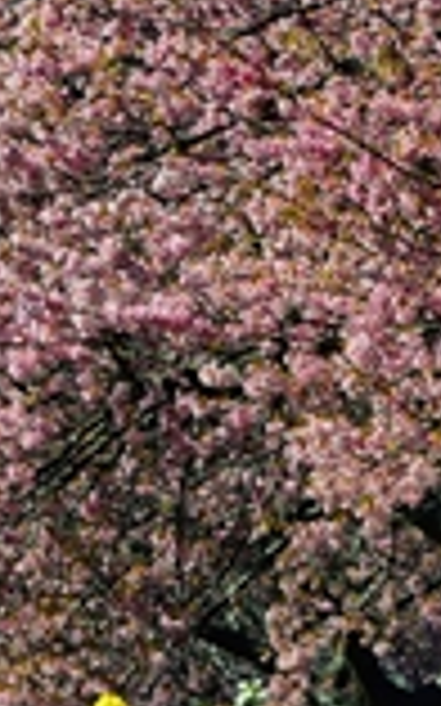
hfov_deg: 1.9
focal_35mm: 703
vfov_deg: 3.0
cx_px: 1071
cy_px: -283
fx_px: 13531
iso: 800
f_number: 16
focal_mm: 135
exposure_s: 1/1000
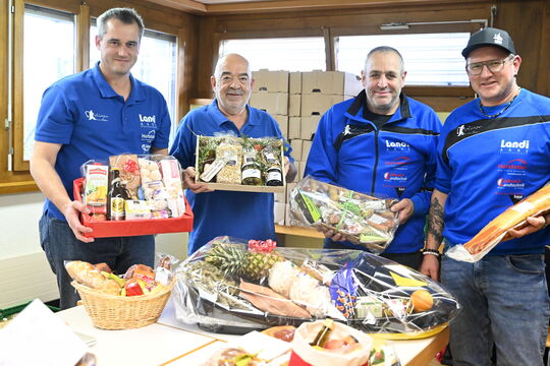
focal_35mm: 42
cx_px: 275
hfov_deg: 46.4
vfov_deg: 31.9
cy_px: 183
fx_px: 642
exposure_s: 1/640
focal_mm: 42
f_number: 3.2
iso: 8000
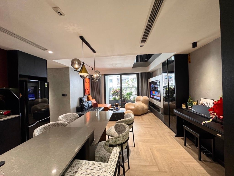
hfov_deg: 102.1
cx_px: 117
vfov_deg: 85.7
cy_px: 88
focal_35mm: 14
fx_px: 95
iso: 200
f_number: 2.2
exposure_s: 1/100
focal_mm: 2.22
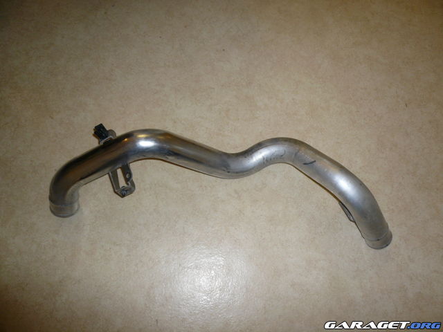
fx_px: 358
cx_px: 222
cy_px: 166
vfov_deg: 49.7
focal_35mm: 28
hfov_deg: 63.4
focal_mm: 4.6
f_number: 2.8
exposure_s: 1/30
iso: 100
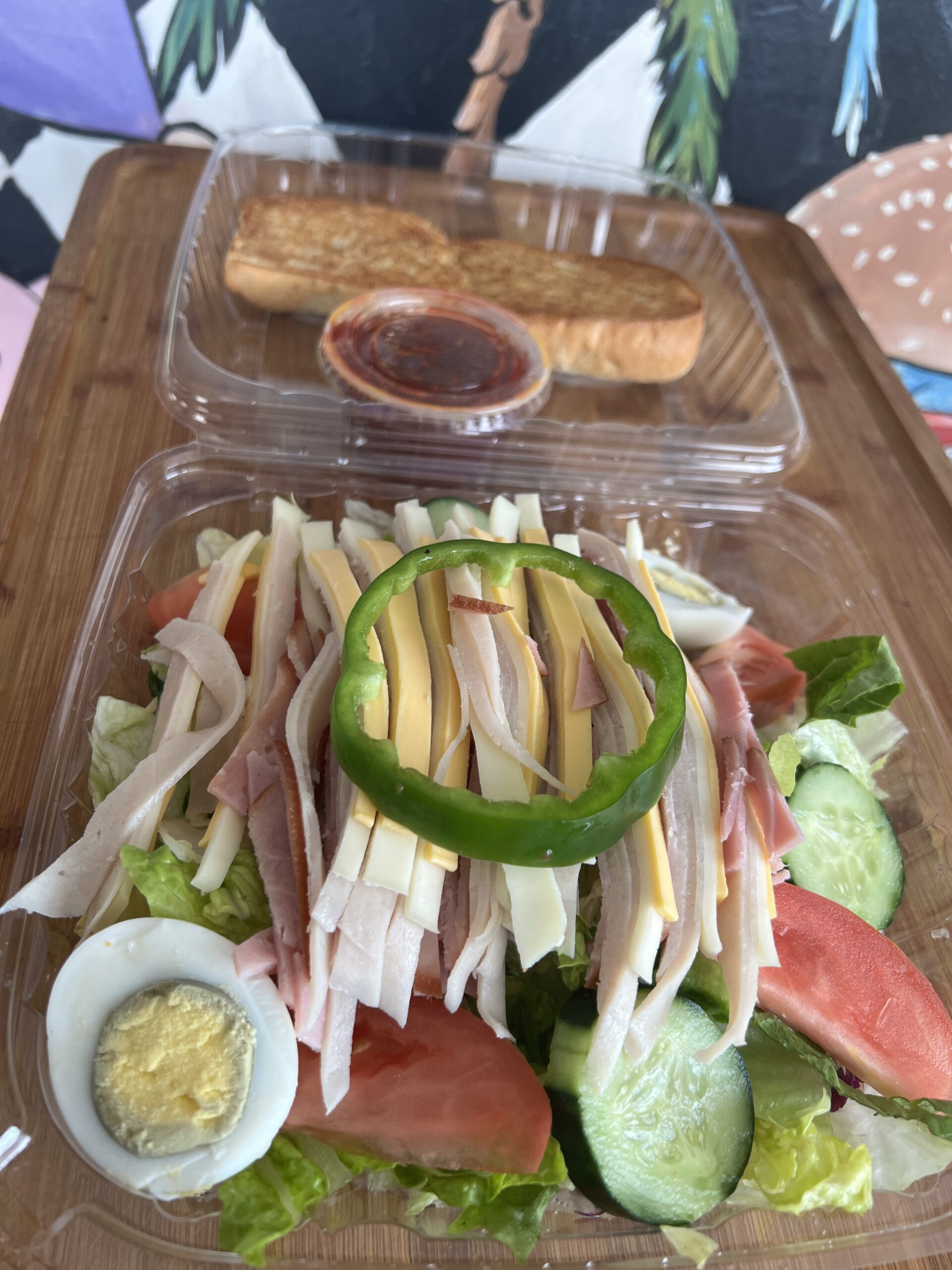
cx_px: 476
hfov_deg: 53.1
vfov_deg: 67.3
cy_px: 635
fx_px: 953
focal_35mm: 26
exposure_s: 1/163
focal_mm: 5.7
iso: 40
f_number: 1.5
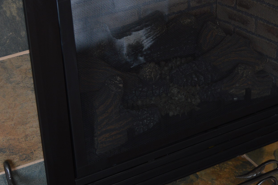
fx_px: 671
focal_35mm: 87
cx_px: 196
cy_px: 170
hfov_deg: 23.2
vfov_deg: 15.5
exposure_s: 1/200
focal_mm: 24
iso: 200
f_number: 3.8
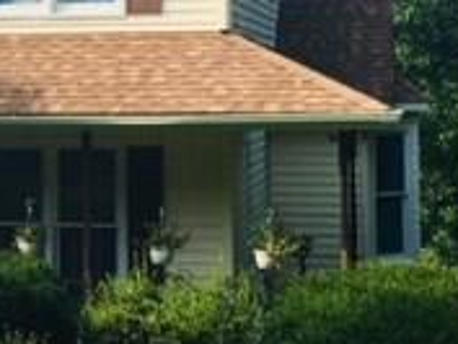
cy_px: 21
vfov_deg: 14.0
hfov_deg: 18.4
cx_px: 36
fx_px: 1390
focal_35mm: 105
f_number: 2.2
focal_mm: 4.15
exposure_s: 1/1464
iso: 32
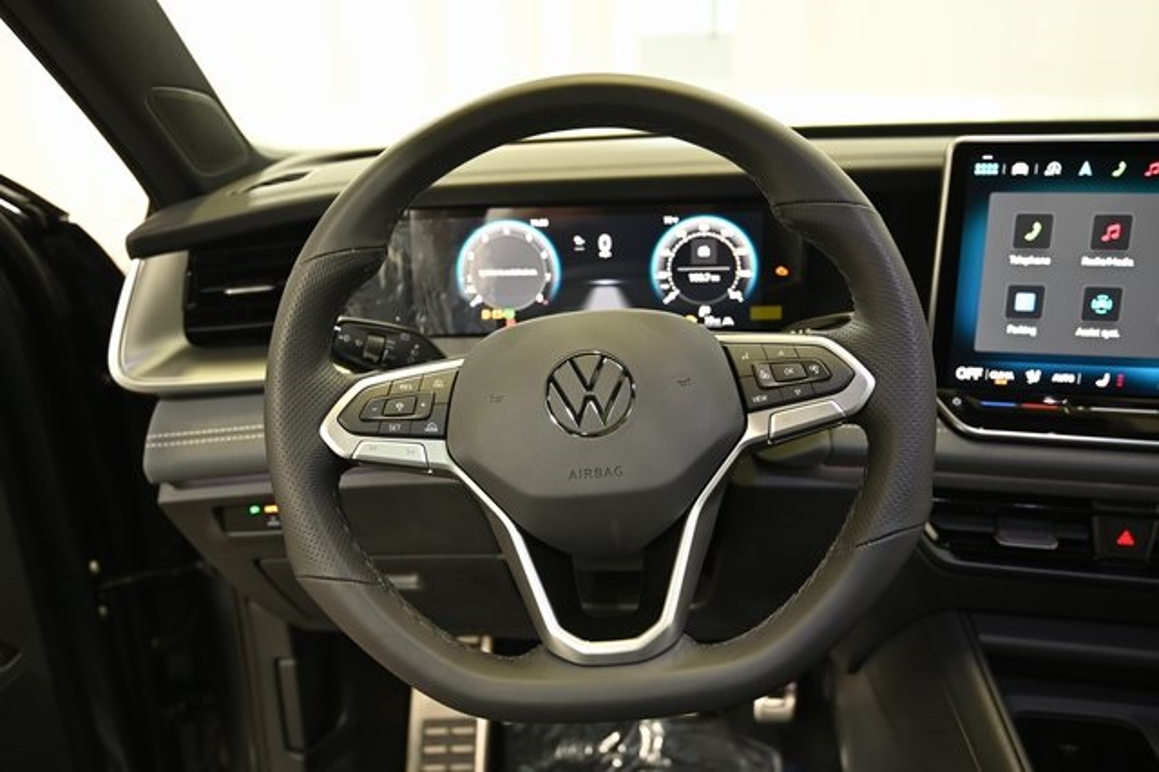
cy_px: 386
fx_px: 837
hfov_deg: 69.4
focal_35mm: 26
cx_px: 580
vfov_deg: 49.5
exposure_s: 1/25
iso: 640
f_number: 4
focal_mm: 26
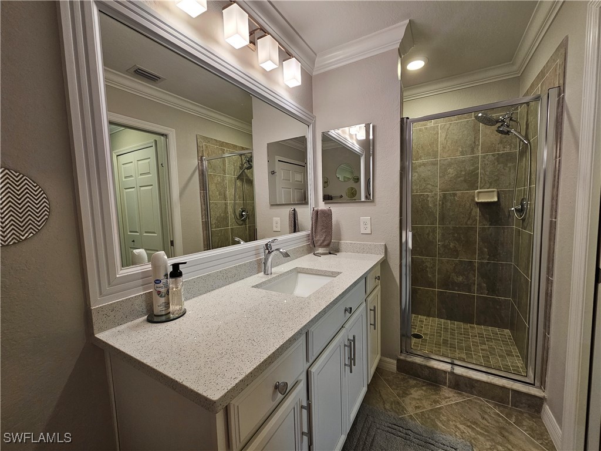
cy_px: 226
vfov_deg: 89.9
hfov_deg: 106.2
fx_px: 226
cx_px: 300
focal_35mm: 13
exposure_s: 1/60
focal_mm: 2.2
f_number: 2.2
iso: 125
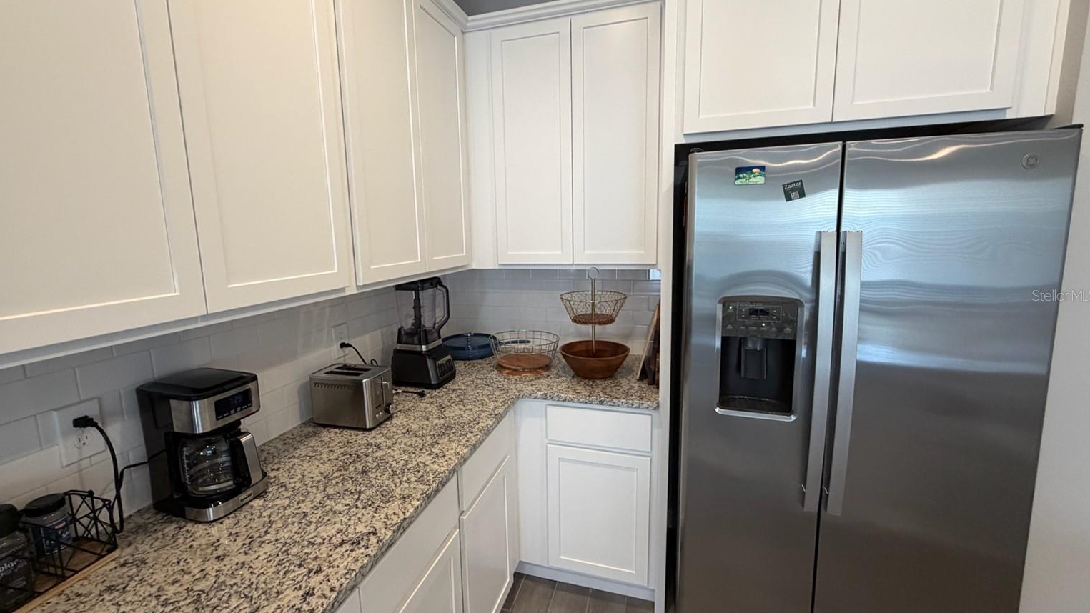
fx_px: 462
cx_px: 527
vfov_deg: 67.1
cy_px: 295
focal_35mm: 16
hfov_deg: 99.3
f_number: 2.2
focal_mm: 2.22
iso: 250
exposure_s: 1/120
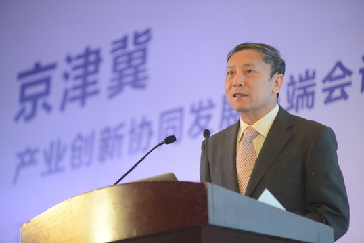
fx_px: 1719
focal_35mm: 170
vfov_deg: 8.1
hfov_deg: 12.1
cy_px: 122
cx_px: 182
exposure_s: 1/250
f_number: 3.2
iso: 1250
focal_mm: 170
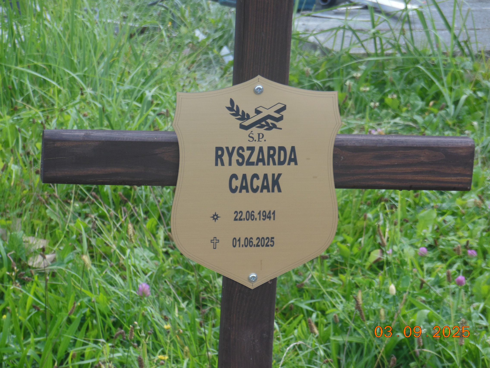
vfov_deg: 8.9
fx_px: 2364
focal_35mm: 167
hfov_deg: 11.8
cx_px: 245
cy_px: 184
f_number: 5.4
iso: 125
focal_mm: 29.8
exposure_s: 1/250
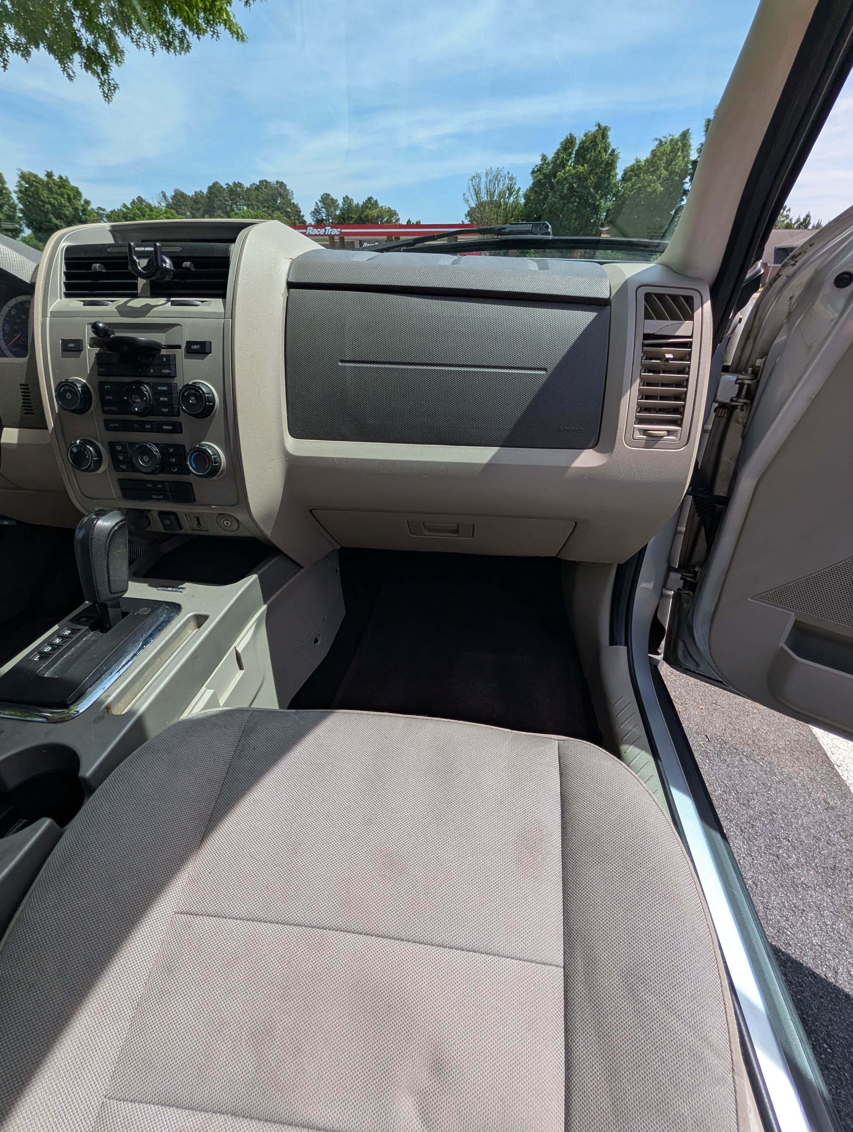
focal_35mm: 13
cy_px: 545
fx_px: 426
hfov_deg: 90.1
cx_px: 435
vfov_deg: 106.1
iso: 62
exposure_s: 1/2439
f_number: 1.7
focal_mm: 2.02
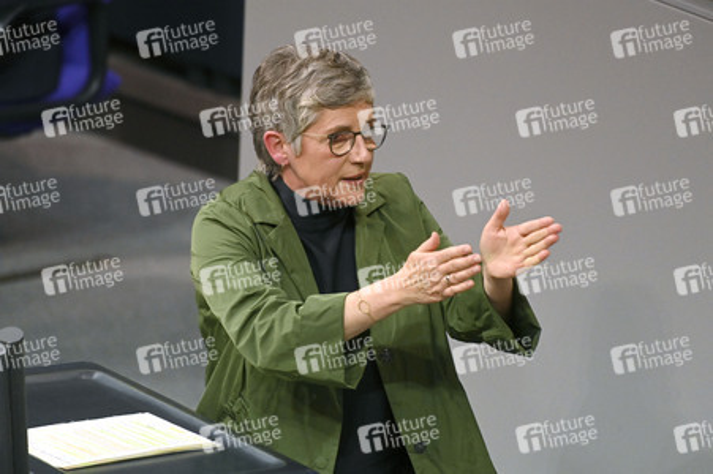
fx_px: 8906
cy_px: 237
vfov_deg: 3.1
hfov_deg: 4.6
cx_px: 356
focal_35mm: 450
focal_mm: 450
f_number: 5.6
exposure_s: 1/400
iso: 10000
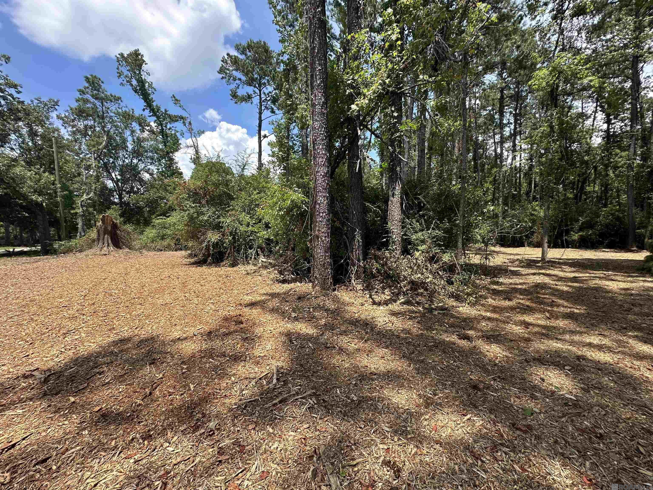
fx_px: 264
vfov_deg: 85.7
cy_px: 245
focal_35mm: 14
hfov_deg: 102.1
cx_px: 326
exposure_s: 1/602
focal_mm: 2.22
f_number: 2.2
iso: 40
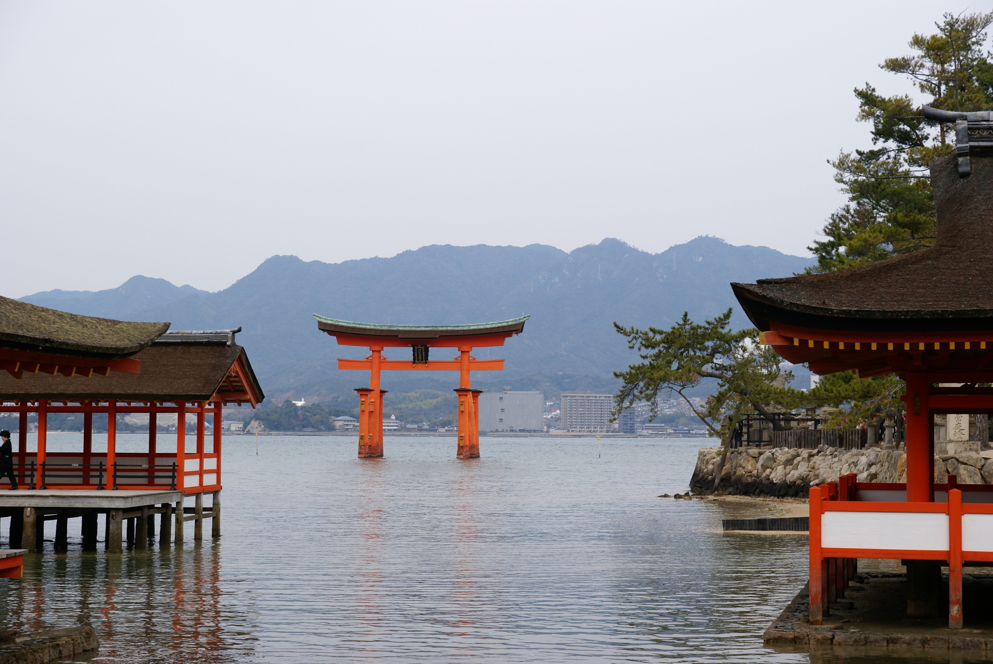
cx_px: 496
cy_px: 332
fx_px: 2071
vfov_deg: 18.2
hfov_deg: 27.0
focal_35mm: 75
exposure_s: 1/500
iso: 100
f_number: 5
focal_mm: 50
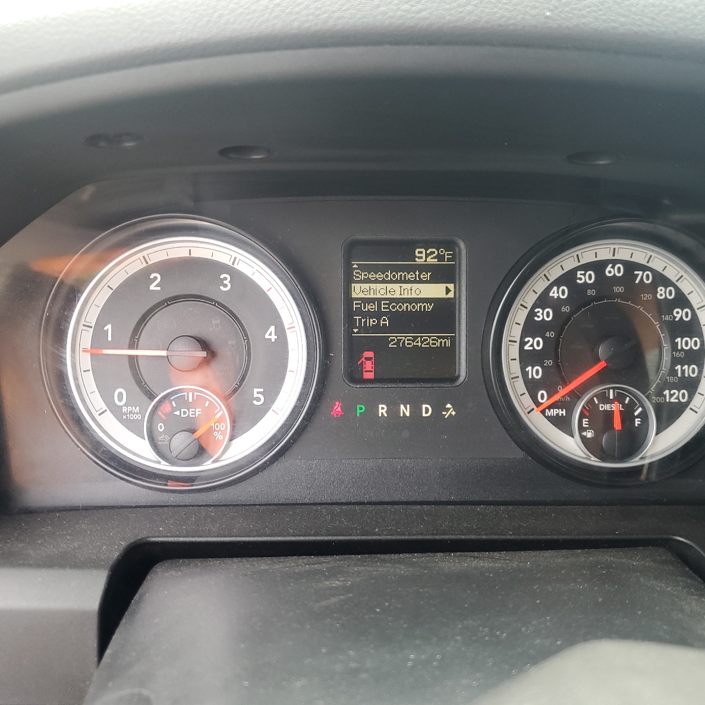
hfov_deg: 52.4
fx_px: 714
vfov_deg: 52.5
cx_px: 388
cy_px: 355
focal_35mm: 31
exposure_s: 1/120
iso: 63
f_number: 1.5
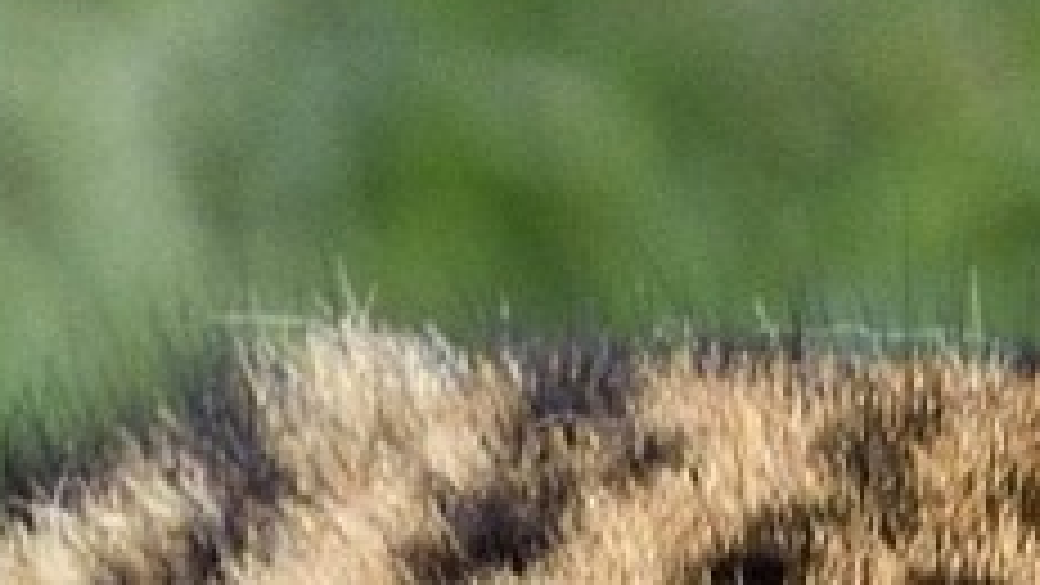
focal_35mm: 2172
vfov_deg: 0.6
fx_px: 59903
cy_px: 4334
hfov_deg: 1.0
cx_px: 2292
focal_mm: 200
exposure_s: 1/800
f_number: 10
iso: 800
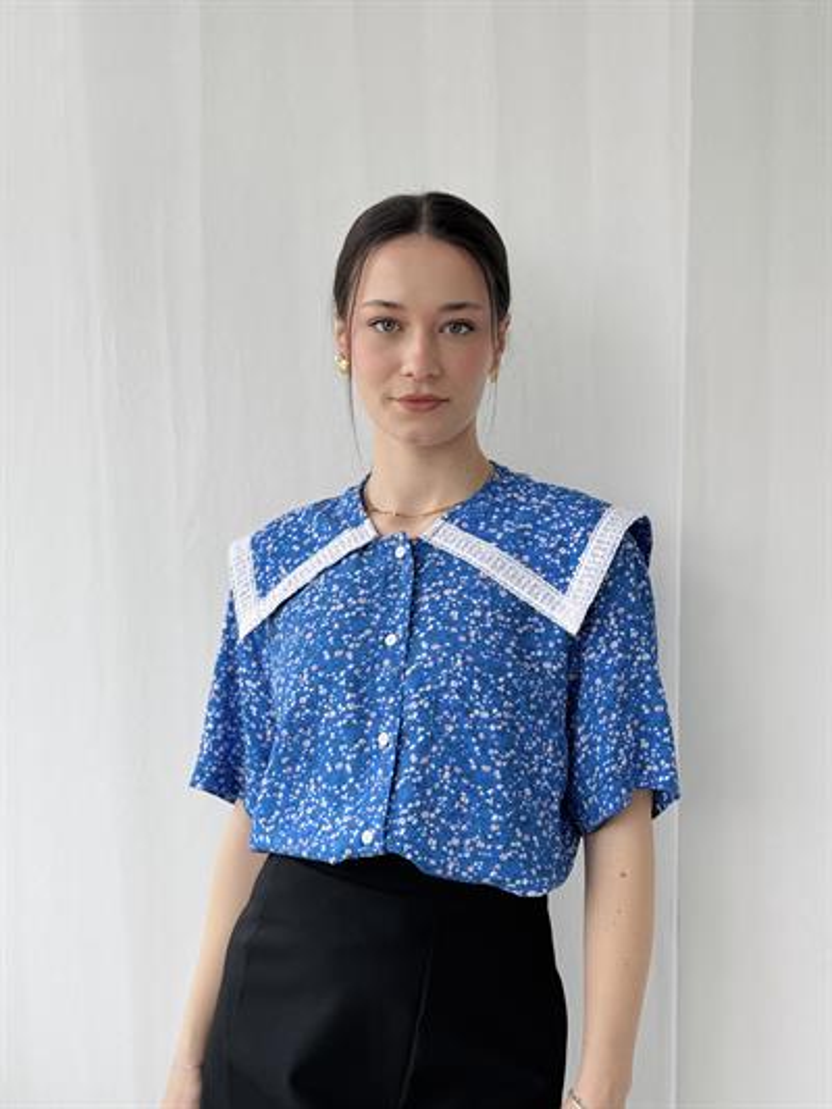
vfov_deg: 39.6
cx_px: 416
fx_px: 1538
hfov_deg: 30.3
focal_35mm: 48
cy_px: 554
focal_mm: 6.76
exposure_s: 1/309
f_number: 1.78
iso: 64
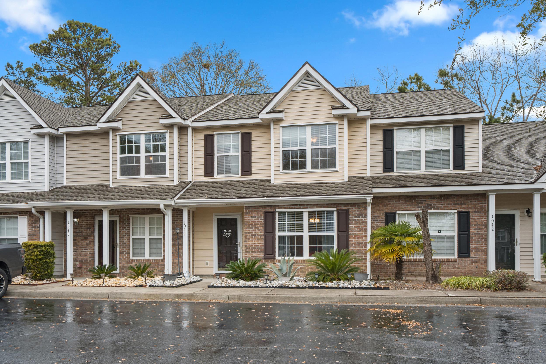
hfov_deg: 65.5
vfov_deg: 46.4
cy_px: 182
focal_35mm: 28
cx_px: 273
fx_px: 425
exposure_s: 1/60
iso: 640
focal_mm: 28
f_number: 8
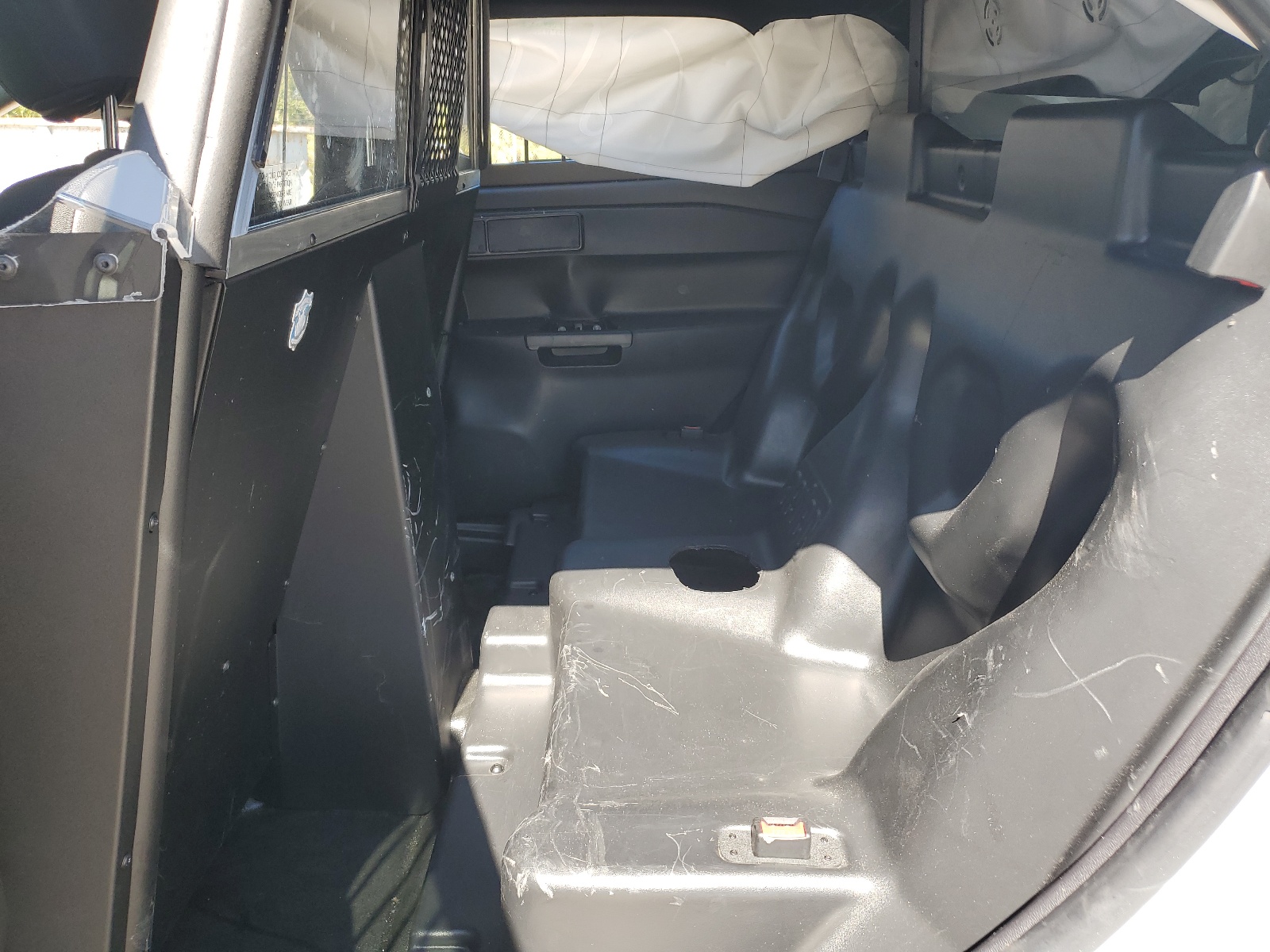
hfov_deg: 67.3
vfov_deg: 53.1
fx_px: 954
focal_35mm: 26
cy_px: 476
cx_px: 635
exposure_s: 1/345
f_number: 1.5
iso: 50
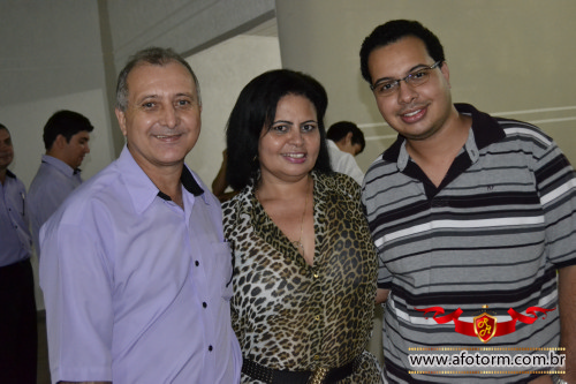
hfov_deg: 43.6
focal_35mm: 45
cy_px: 192
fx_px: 720
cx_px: 288
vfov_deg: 29.8
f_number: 4.5
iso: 3200
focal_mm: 30
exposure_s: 1/60
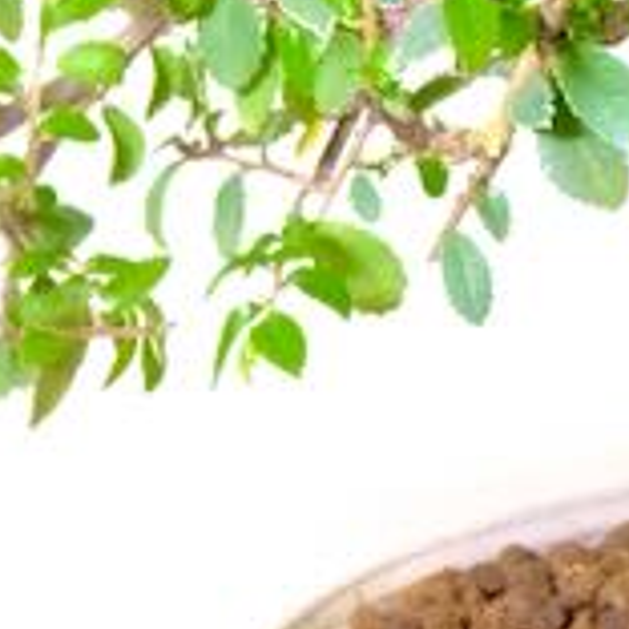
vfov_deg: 2.3
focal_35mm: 774
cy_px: -512
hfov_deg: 2.3
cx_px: 1230
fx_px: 15912
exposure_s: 1/10
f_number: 14
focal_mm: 74.1
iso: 4000
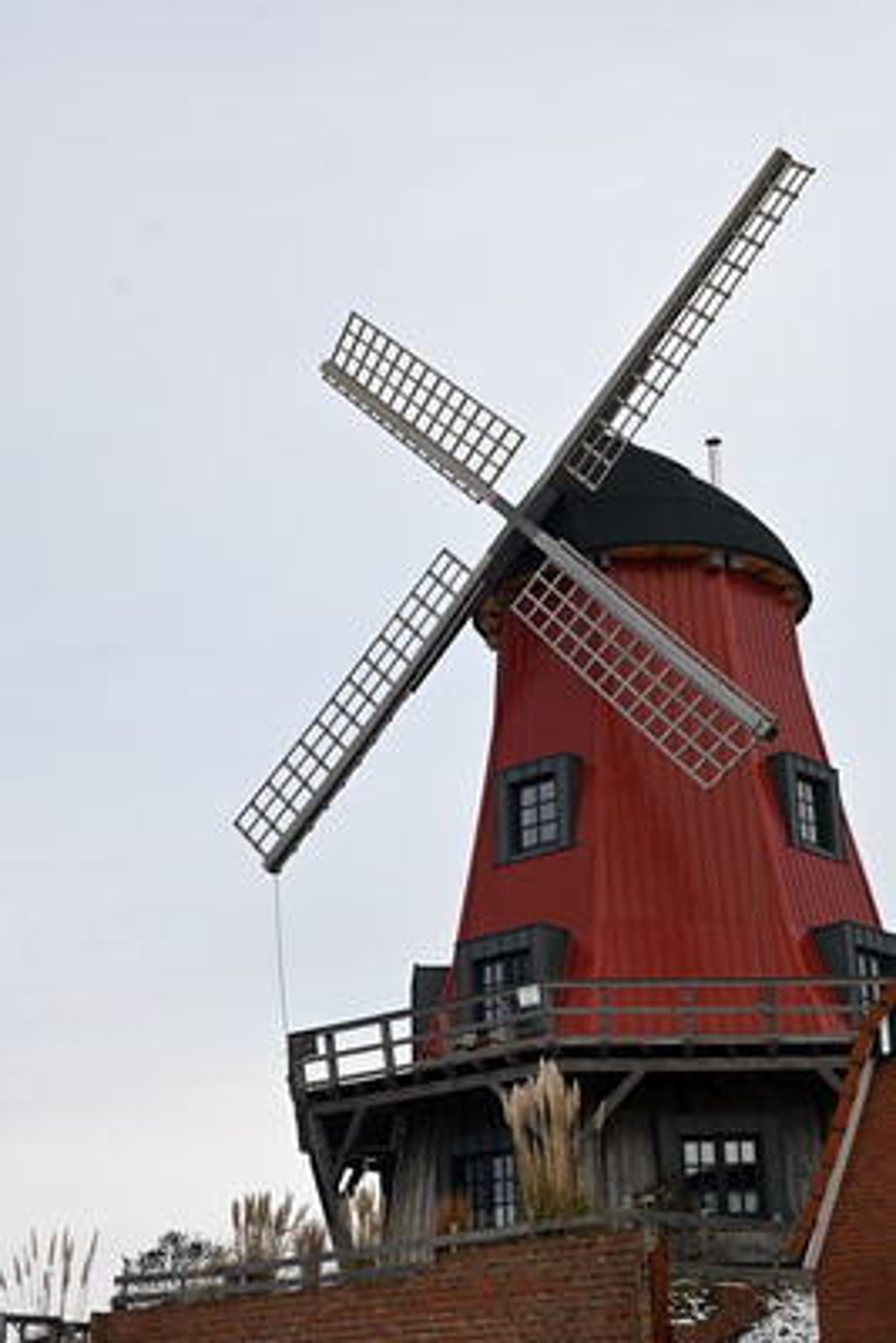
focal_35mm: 56
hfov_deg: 24.4
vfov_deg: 35.9
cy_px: 672
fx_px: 2070
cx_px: 448
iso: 100
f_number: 7.1
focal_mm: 37
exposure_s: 1/400
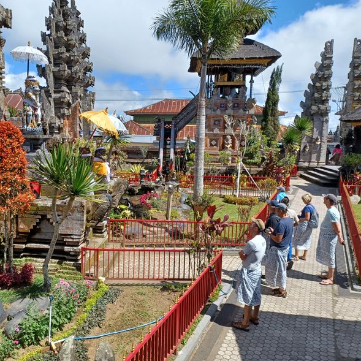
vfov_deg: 54.0
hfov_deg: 53.4
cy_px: 180
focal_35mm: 30
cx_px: 134
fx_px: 354
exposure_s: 1/383
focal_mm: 4.6
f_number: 1.8
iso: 32
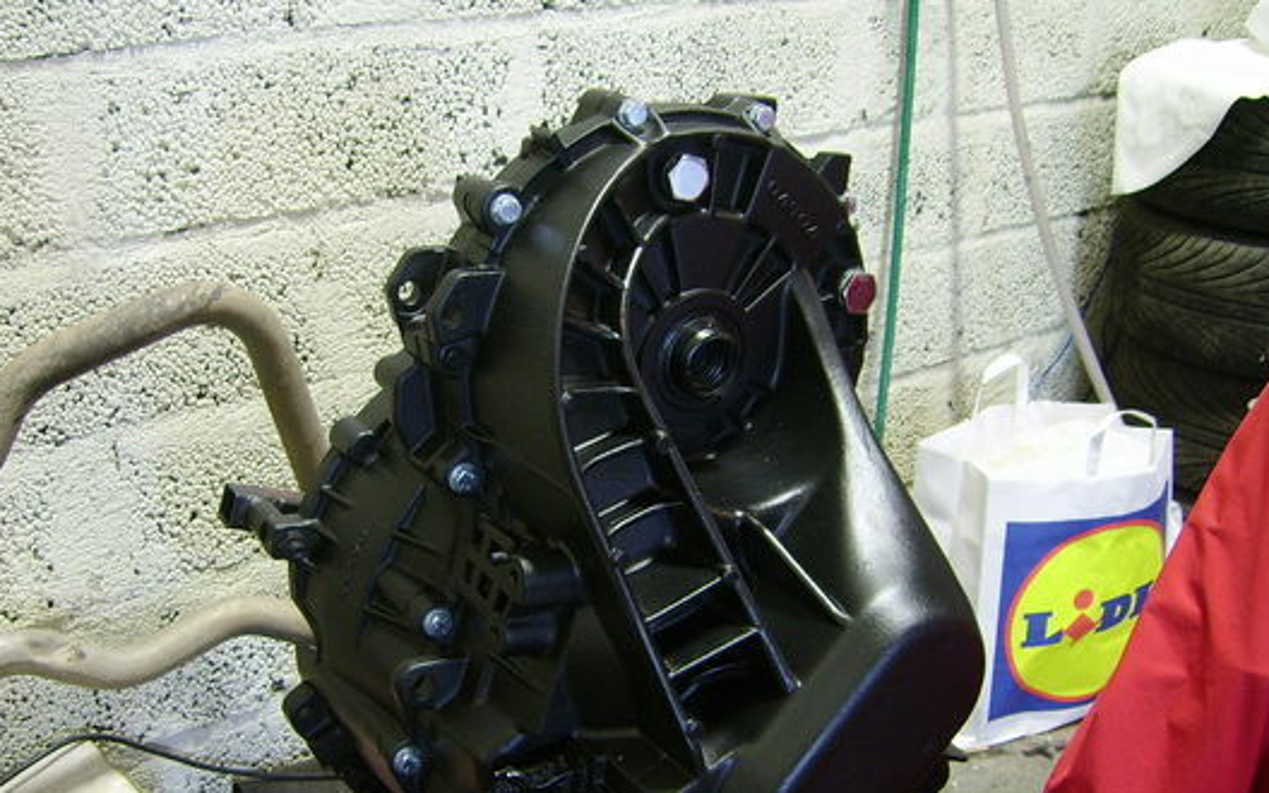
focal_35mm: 45
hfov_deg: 44.2
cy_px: 461
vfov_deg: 28.5
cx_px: 529
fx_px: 1556
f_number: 2.8
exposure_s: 1/2
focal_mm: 5.95
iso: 100
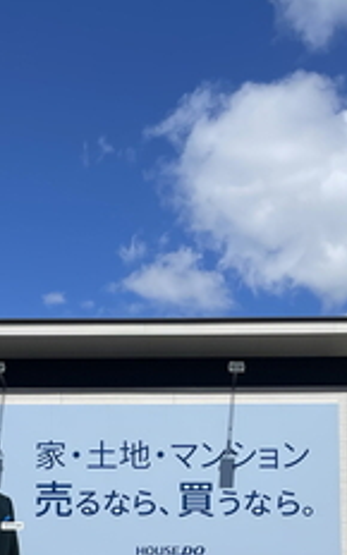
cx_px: 96
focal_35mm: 76
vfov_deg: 26.2
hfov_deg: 17.1
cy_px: 507
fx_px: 1150
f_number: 1.6
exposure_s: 1/6135
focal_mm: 4.2
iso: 32
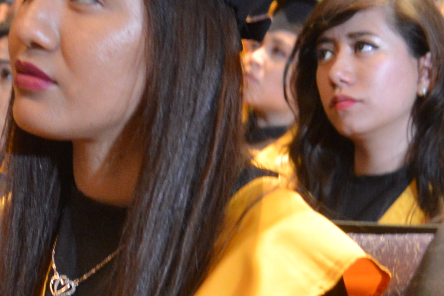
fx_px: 2146
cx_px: 140
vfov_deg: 7.9
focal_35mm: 174
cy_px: 232
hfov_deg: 11.8
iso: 1600
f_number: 4
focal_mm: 32
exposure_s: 1/4
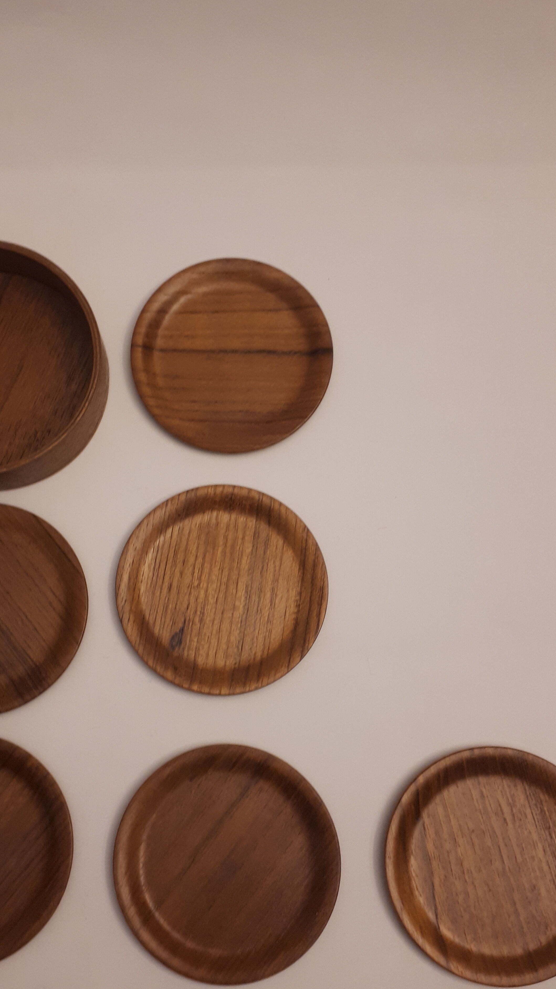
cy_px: 536
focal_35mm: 36
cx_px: 214
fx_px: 943
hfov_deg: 32.7
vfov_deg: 55.2
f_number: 1.9
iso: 100
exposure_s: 1/33
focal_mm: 3.6
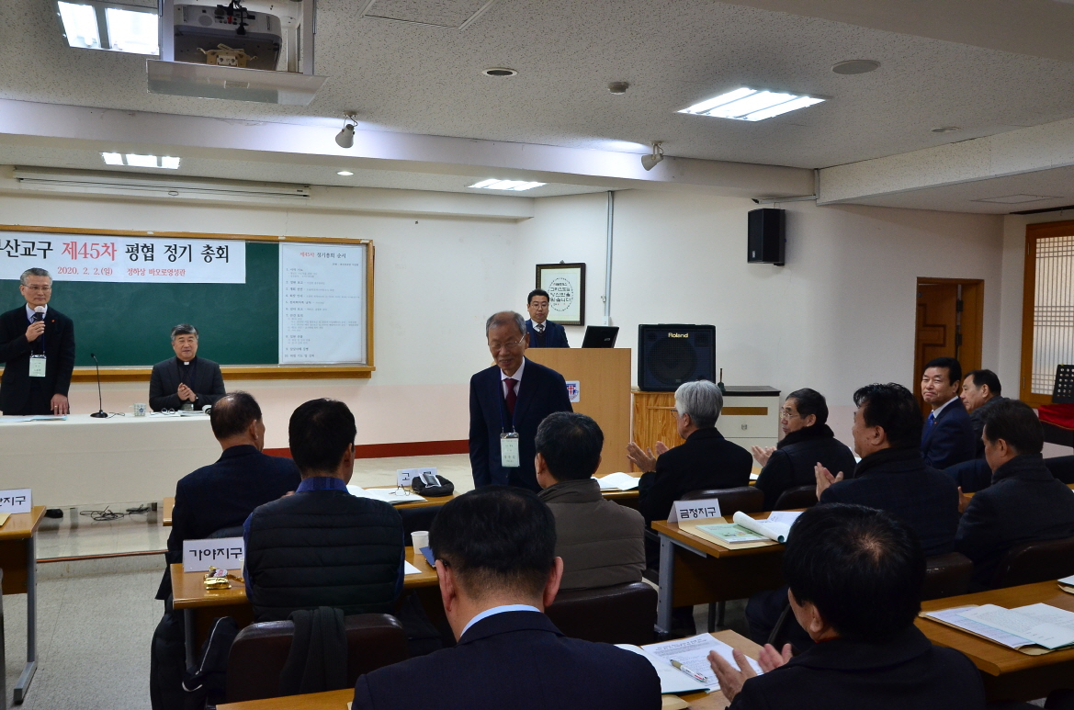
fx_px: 982
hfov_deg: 57.3
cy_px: 355
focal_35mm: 33
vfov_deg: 39.8
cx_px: 537
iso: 800
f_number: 5
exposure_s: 1/80
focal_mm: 22
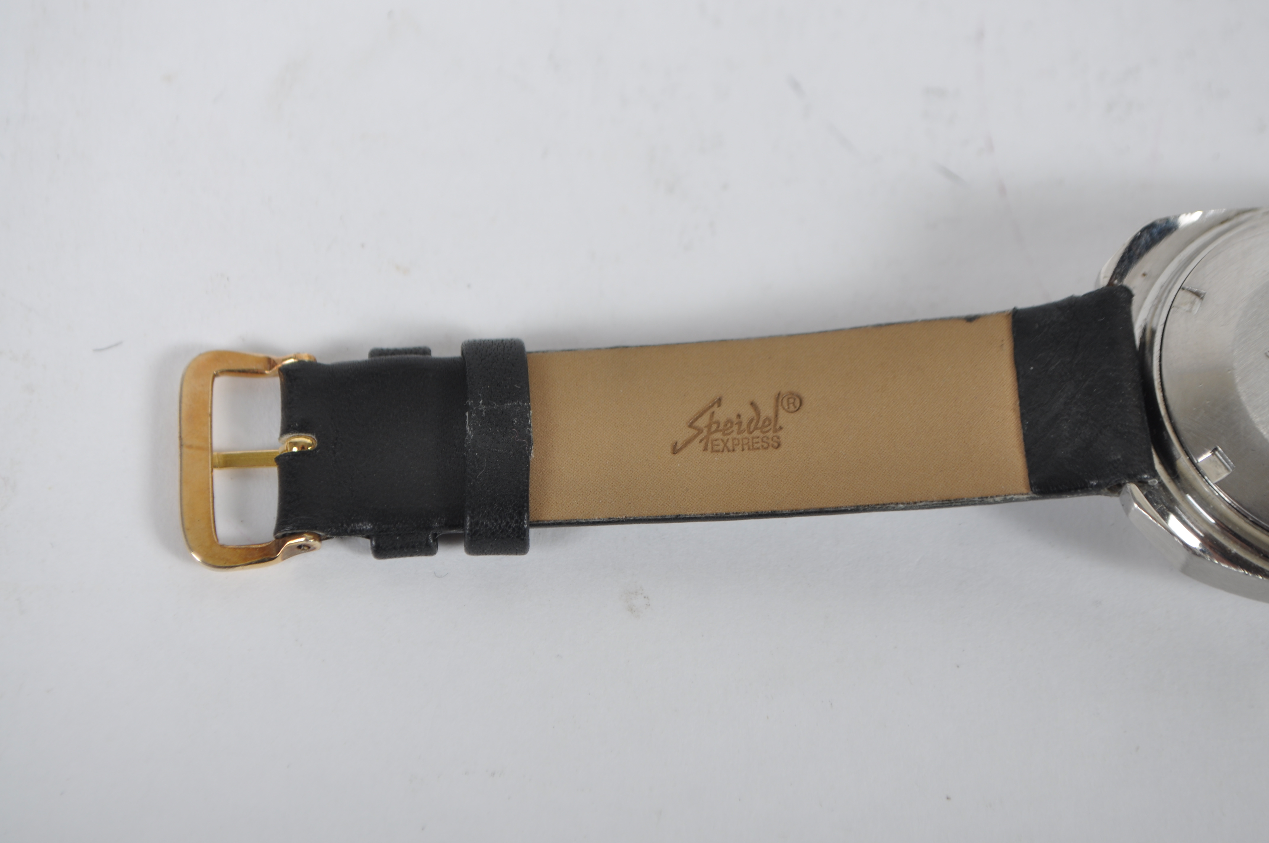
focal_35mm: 72
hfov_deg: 28.1
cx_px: 634
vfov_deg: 18.9
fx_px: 2535
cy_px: 422
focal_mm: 48
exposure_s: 1/125
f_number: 9
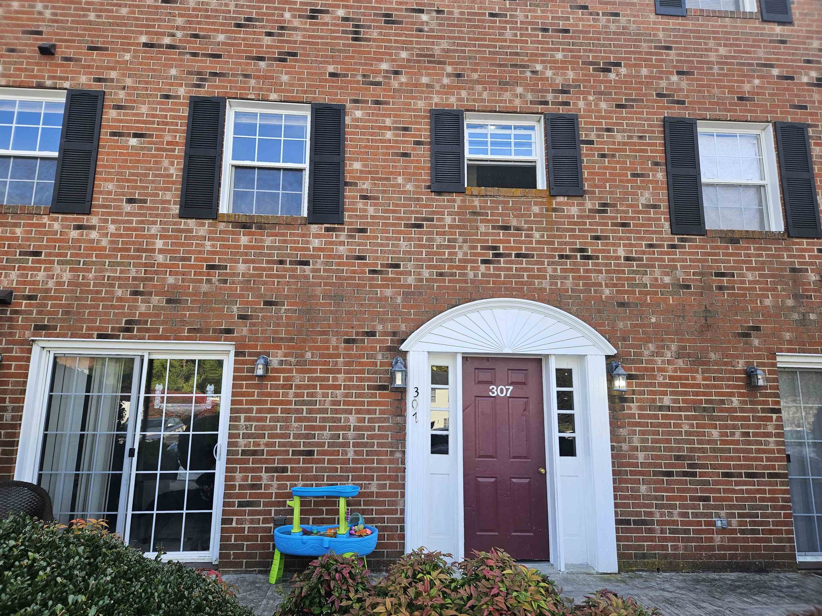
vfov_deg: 58.9
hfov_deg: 73.9
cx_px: 411
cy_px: 308
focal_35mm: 23
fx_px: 546
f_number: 1.8
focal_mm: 5.4
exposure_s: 1/421
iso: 40
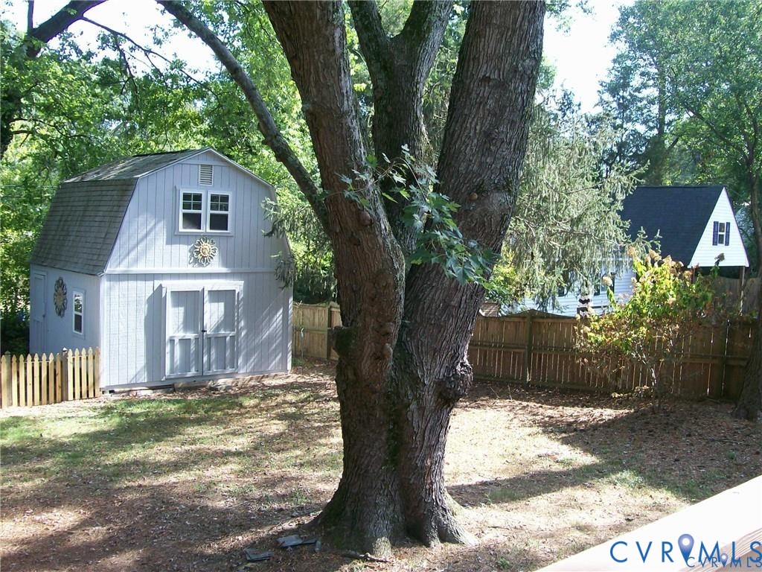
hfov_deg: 51.4
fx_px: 792
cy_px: 286
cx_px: 381
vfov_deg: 39.7
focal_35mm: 36
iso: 80
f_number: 2.7
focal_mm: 6
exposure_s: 1/161
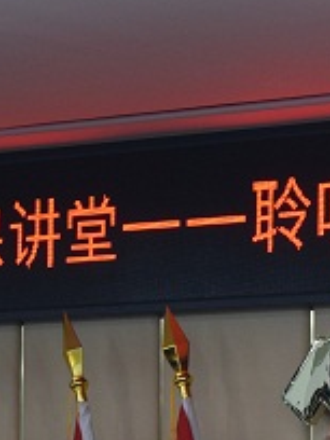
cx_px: 386
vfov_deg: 8.5
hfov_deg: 6.3
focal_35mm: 233
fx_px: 2967
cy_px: 365
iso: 1100
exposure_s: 1/60
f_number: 5.6
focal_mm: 55
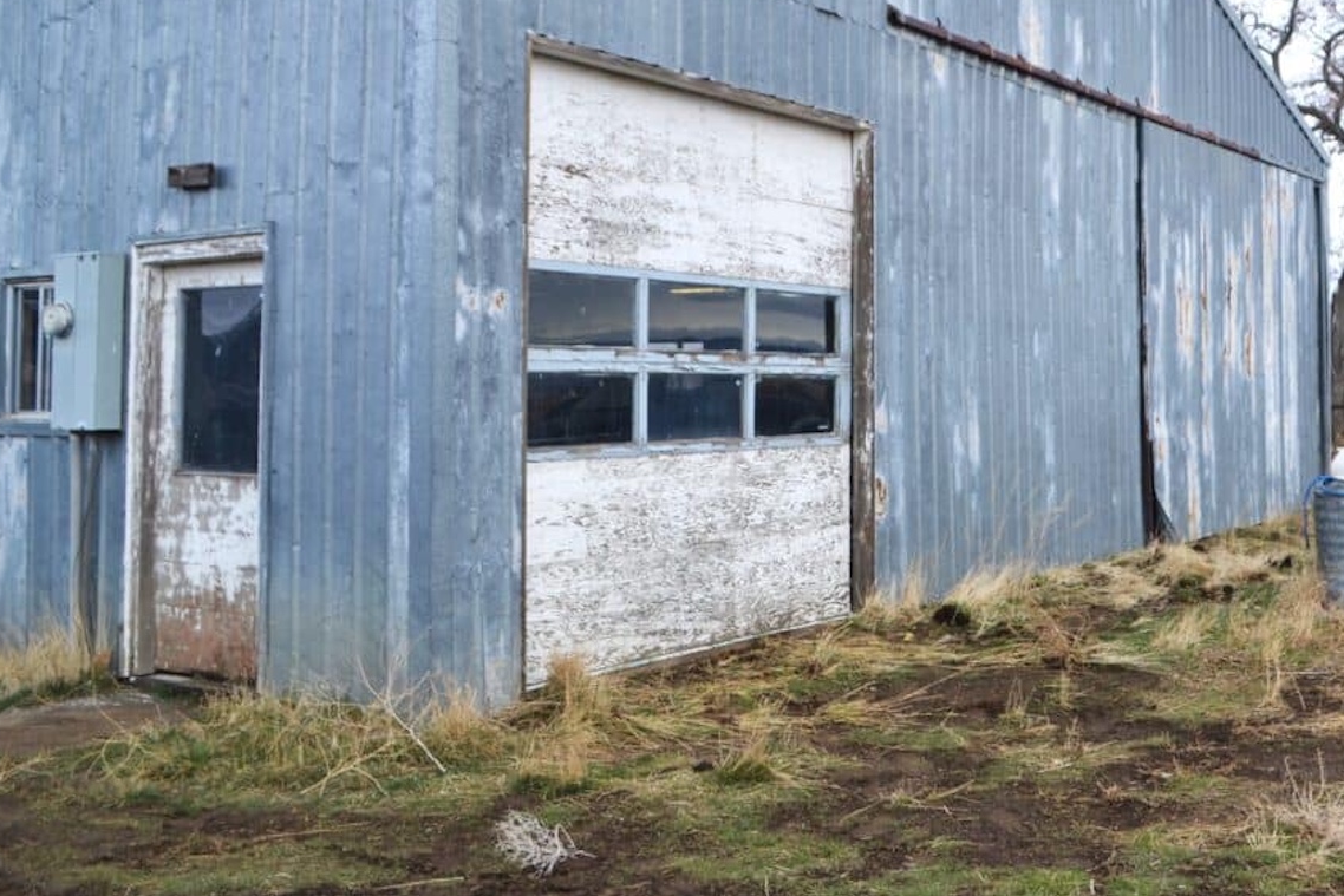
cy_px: 250
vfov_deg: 32.2
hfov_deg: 46.4
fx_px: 1531
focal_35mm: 41
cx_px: 929
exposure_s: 1/160
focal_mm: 18
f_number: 6.3
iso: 100
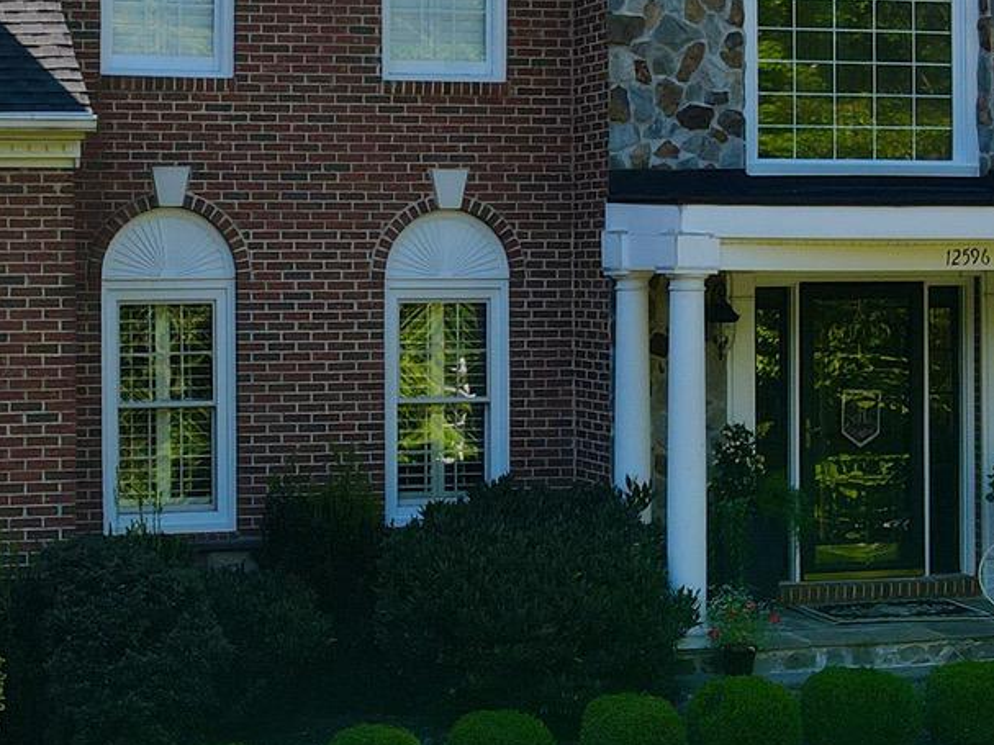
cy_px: 282
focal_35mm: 81
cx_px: 311
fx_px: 2325
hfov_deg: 24.0
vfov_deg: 18.2
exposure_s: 1/250
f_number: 2.8
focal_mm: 4.5
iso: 100
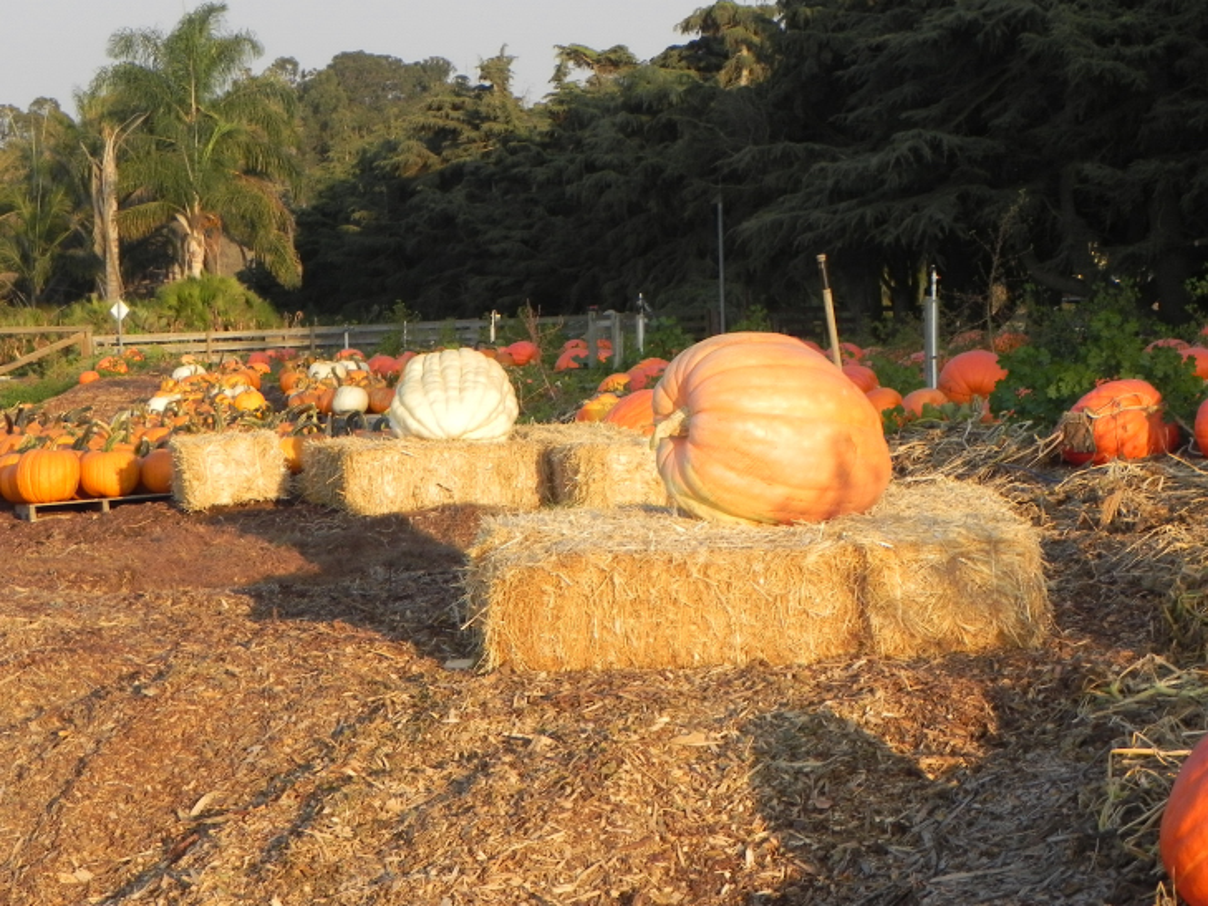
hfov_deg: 23.0
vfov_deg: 17.4
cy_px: 453
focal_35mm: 85
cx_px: 604
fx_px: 2967
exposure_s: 1/223
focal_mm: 15.1
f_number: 5.6
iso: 160
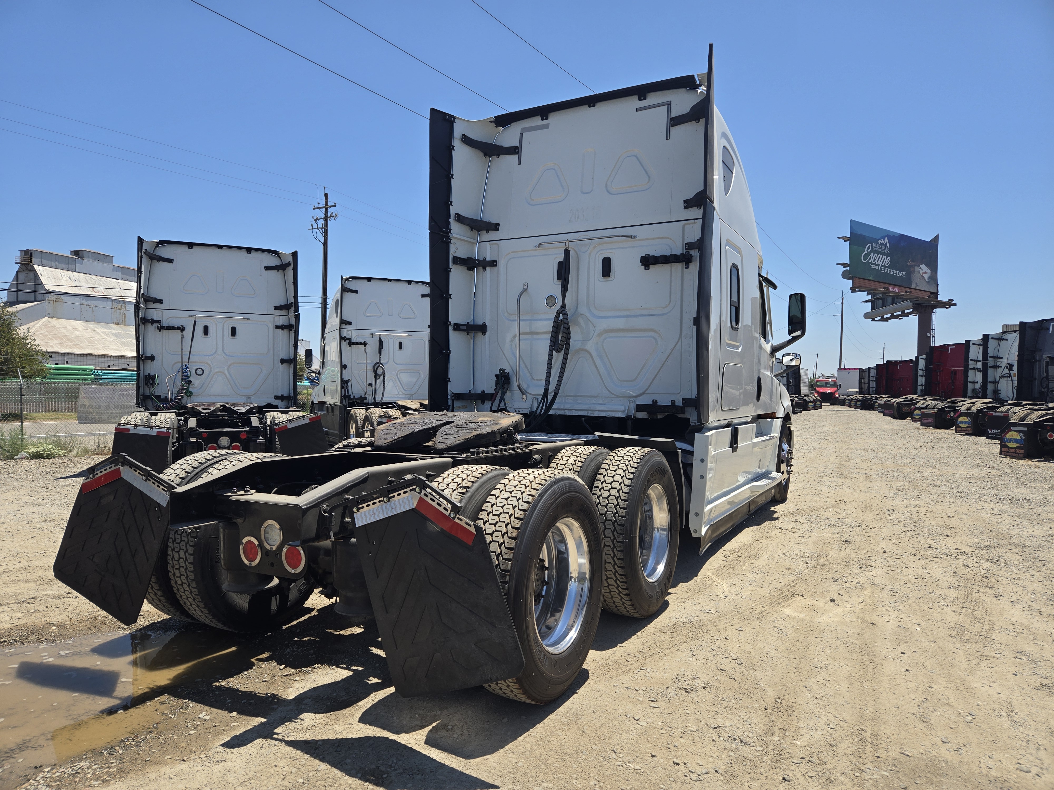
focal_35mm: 23
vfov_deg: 58.9
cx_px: 527
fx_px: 700
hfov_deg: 73.9
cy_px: 395
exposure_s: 1/1859
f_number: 1.8
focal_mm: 5.4
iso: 25
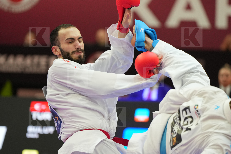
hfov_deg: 8.3
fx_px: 1585
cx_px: 116
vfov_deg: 5.6
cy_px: 77
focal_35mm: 247
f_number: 2.8
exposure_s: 1/1000
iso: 1600
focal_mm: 165
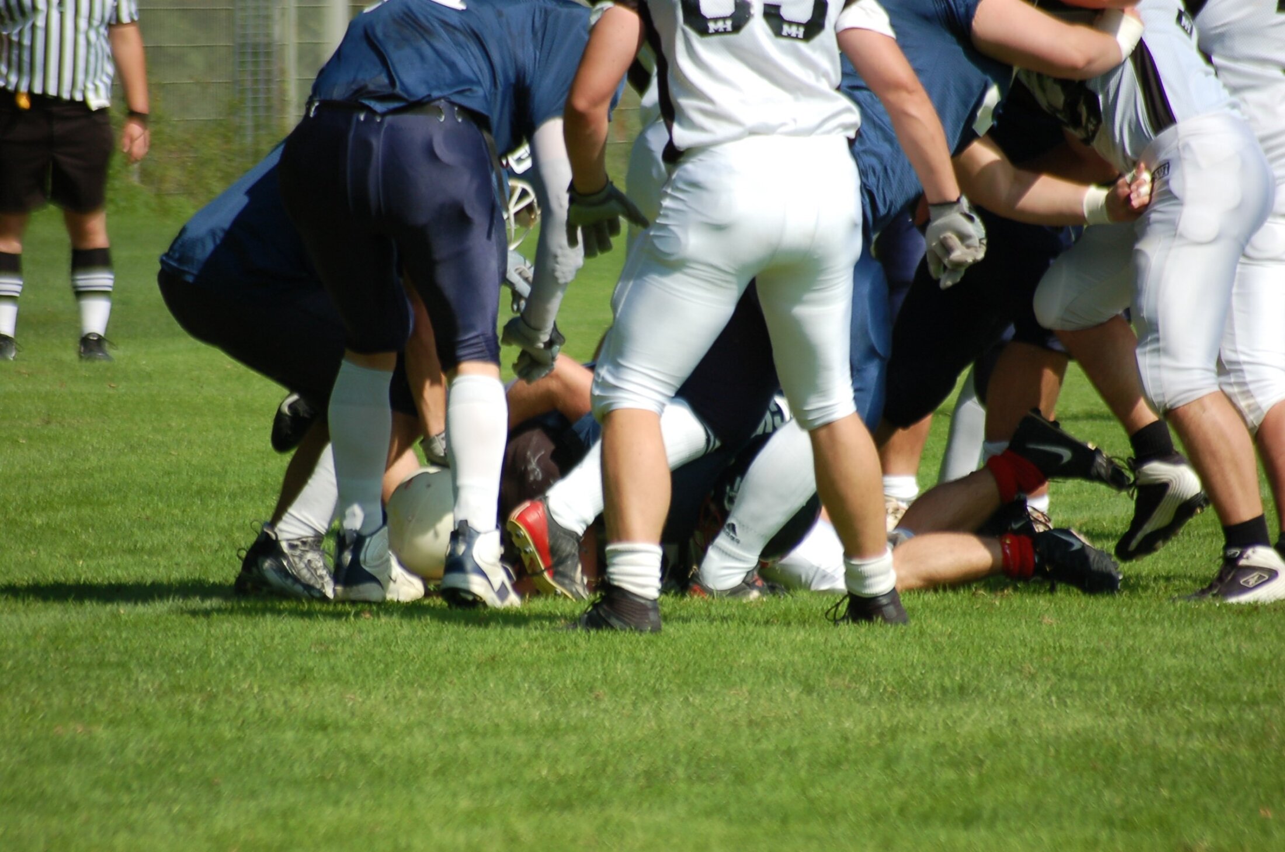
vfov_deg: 3.0
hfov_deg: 4.6
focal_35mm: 450
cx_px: 642
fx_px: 16032
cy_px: 426
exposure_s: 1/1000
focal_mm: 300
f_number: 5.6
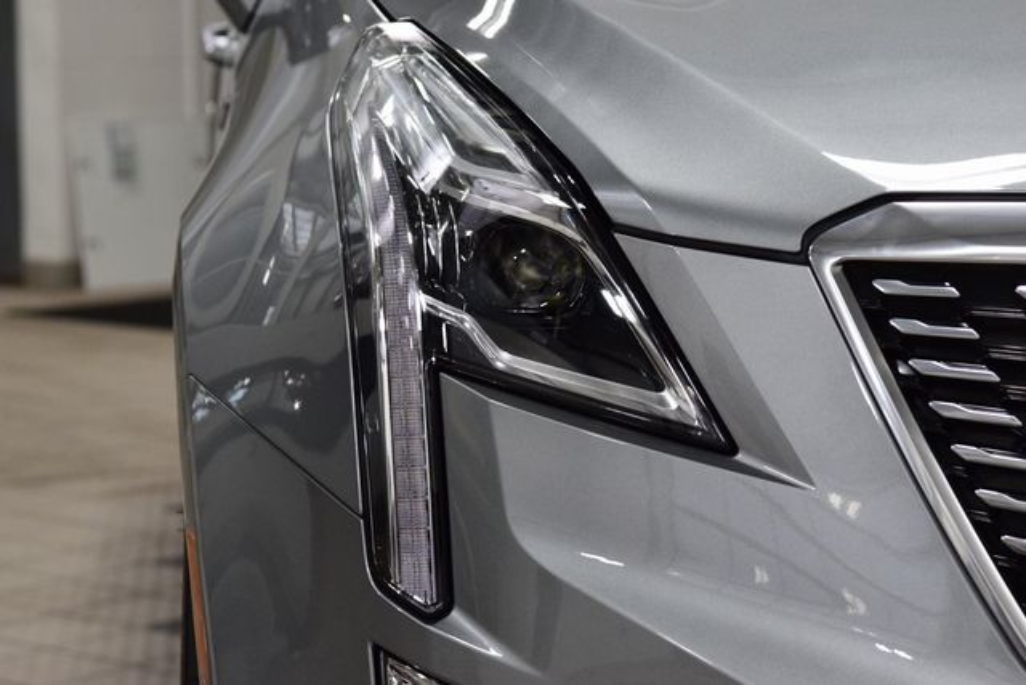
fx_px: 2993
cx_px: 513
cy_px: 342
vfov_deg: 13.0
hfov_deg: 19.5
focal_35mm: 105
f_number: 5.6
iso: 1600
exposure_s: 1/125
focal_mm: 70
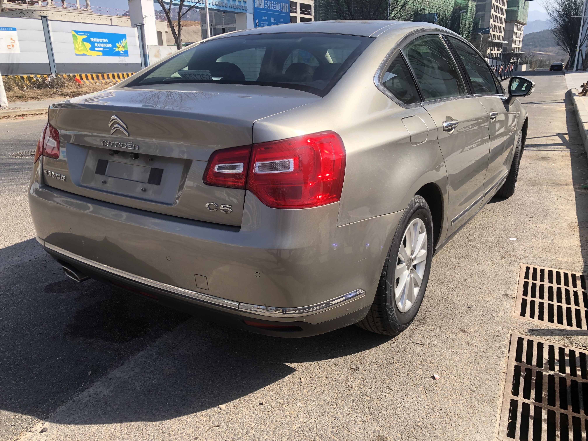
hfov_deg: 63.4
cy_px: 220
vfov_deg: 49.7
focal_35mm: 28
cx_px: 294
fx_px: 476
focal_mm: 4
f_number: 1.8
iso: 20
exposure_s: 1/1171
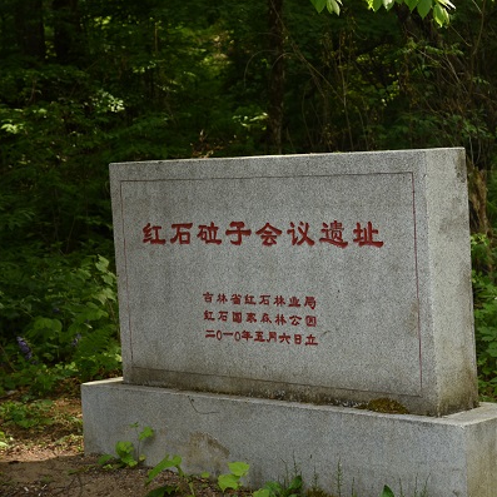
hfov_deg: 19.9
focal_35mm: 87
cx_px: 364
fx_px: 1407
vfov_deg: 20.0
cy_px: 248
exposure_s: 1/200
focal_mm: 45
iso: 200
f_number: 4.8
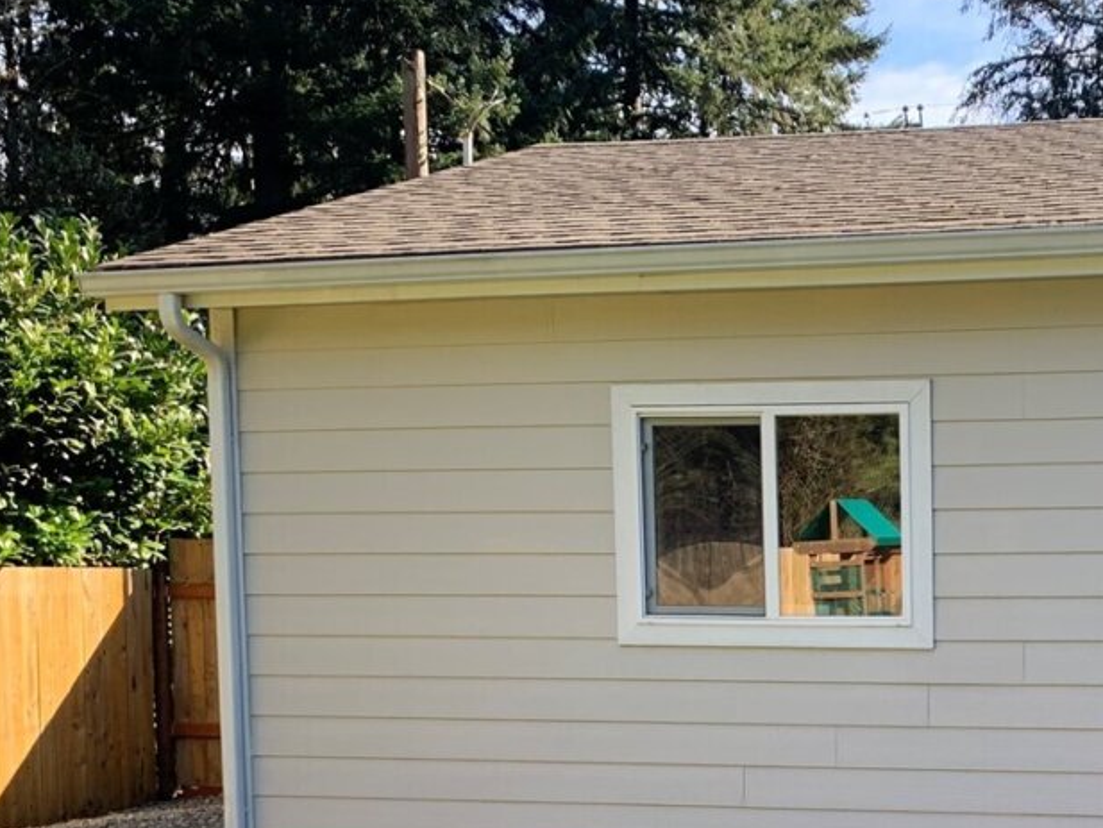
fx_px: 1880
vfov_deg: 24.1
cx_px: 1044
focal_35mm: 59
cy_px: 756
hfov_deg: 30.8
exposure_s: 1/317
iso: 25
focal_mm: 4.25
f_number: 1.8
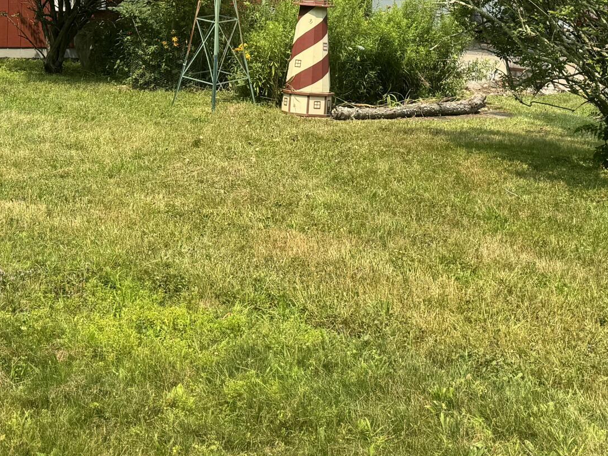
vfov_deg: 20.7
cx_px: 252
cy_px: -96
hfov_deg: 29.3
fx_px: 1159
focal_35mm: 66
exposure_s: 1/2041
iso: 80
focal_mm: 6.76
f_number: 1.78
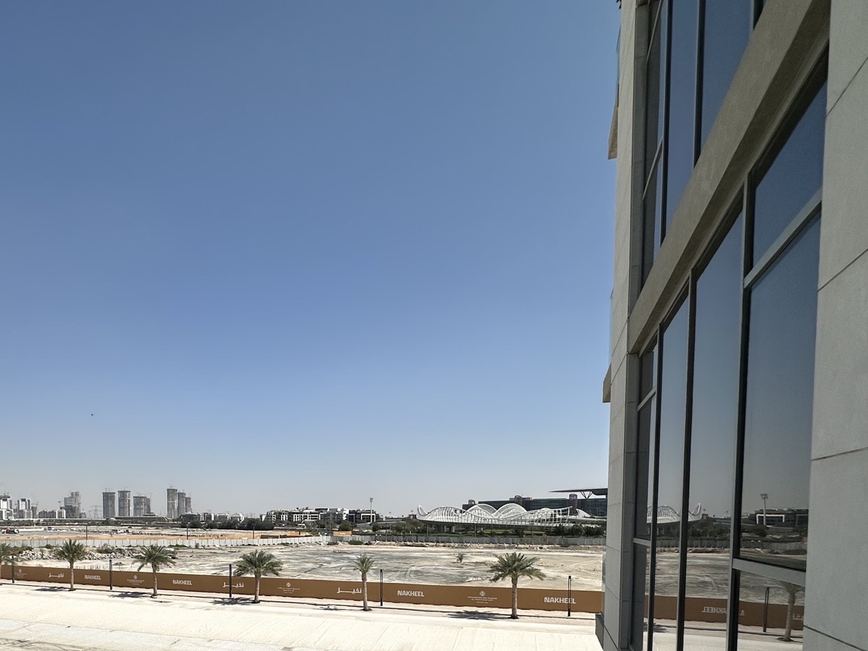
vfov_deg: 52.1
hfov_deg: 68.9
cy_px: 546
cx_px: 269
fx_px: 602
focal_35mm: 24
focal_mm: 2.22
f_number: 2.2
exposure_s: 1/6135
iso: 40
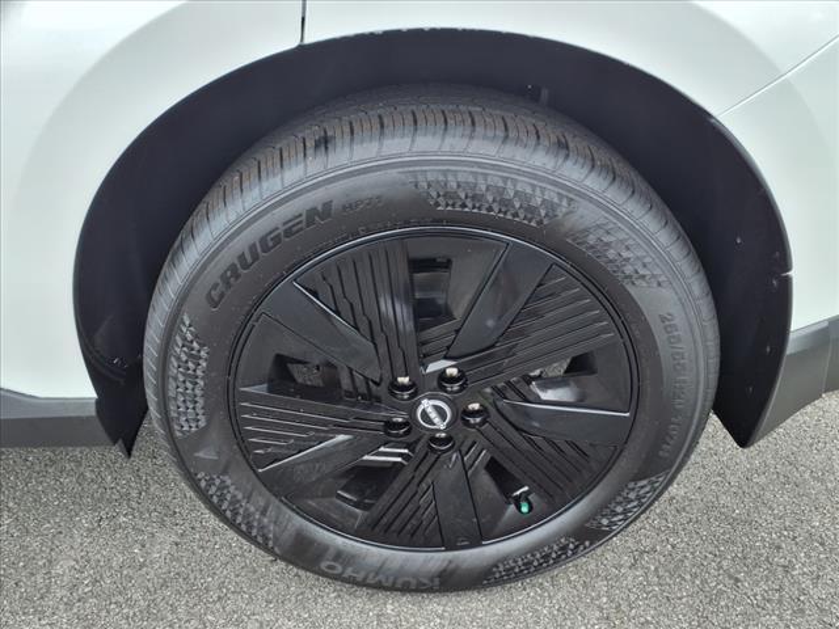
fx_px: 654
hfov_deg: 65.3
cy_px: 314
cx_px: 420
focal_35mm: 27
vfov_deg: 51.4
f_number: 1.9
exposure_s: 1/312
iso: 40
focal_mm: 3.58
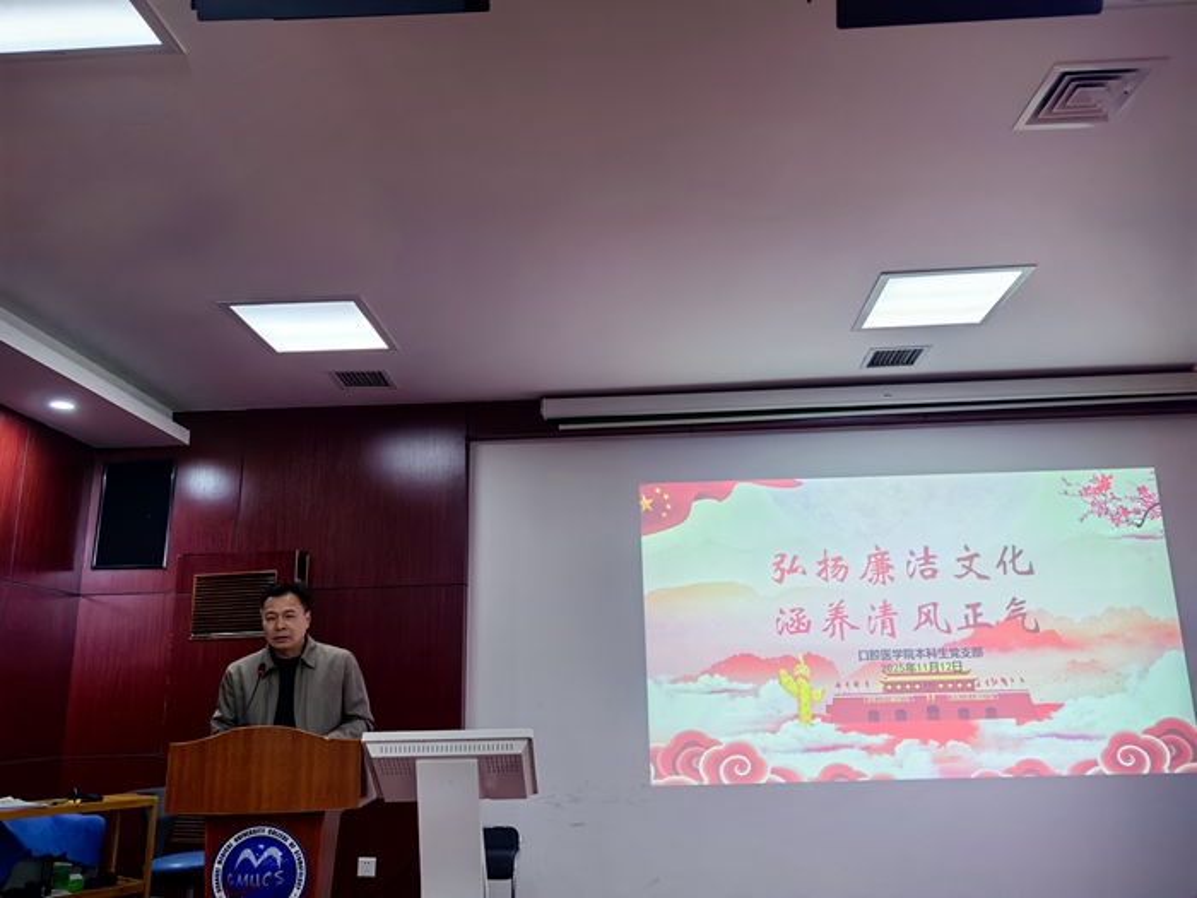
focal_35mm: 27
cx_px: 598
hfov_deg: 65.3
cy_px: 449
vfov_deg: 51.4
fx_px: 934
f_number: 1.4
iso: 500
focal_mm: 6.98
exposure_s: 1/389
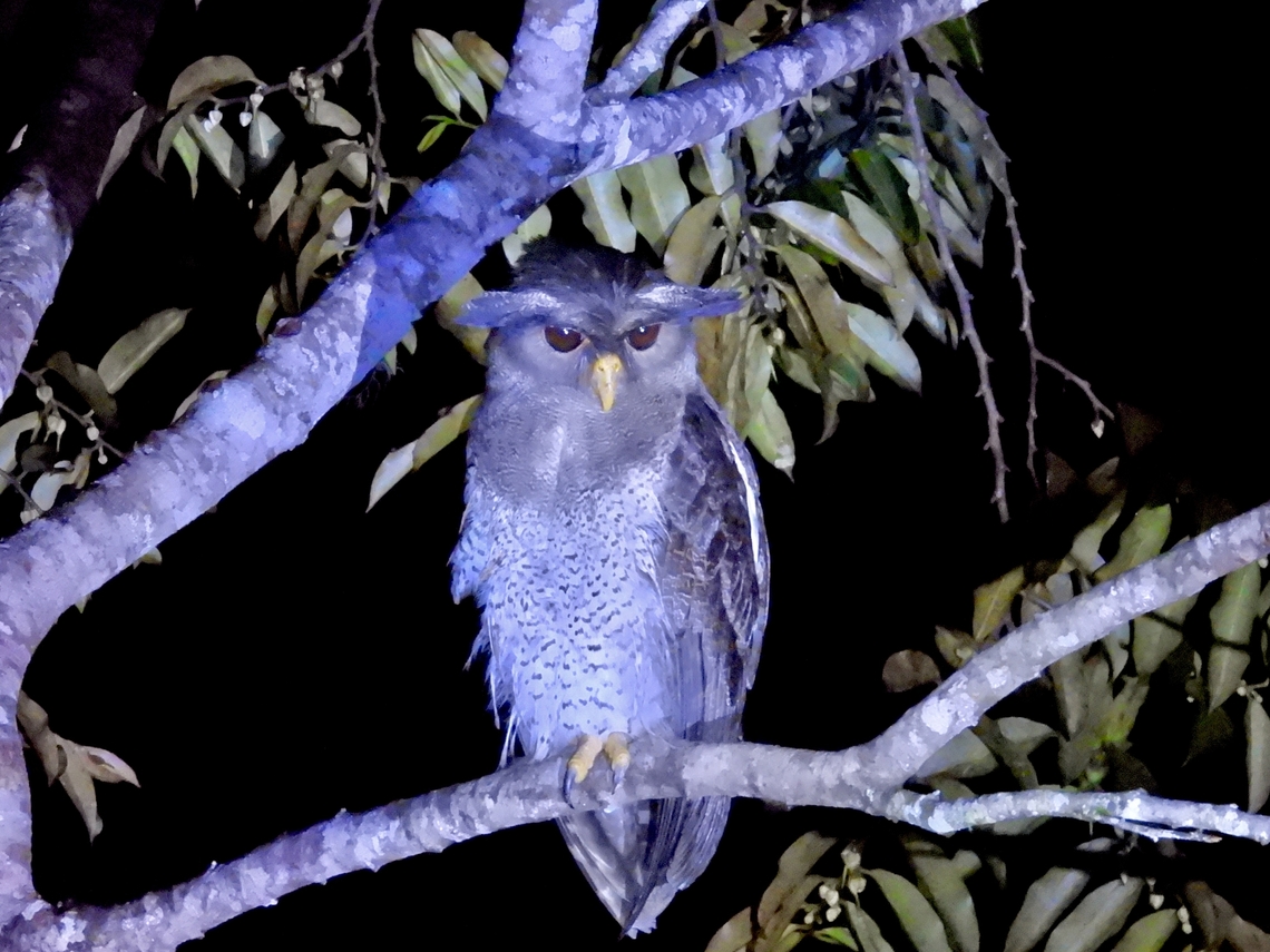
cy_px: 476
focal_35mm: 600
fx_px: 22013
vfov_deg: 2.5
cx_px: 635
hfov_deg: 3.3
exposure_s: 1/20
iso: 6400
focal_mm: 107
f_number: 7.1
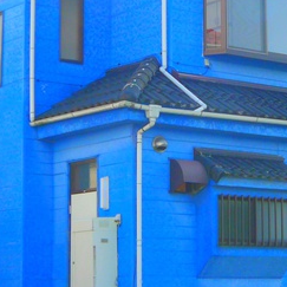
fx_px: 1482
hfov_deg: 11.0
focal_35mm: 158
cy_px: 108
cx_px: 208
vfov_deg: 11.1
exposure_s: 1/500
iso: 100
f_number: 4
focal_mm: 11.1
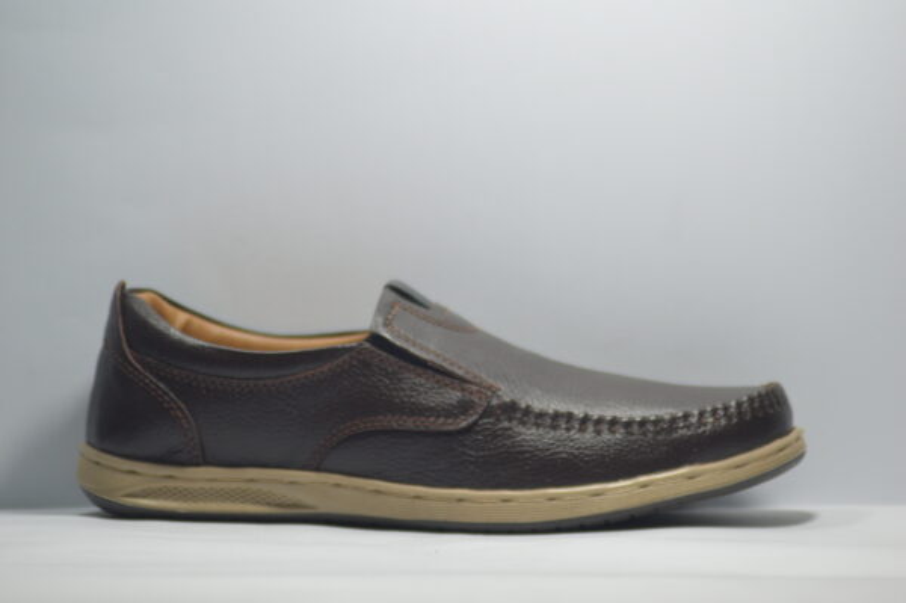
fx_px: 5092
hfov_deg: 10.2
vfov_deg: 6.8
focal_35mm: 202
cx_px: 453
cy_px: 302
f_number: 4.2
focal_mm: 135
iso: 640
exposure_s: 1/125
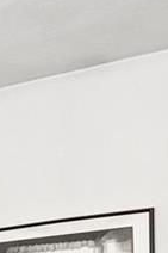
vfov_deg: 14.0
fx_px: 953
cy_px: 393
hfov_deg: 7.8
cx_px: -430
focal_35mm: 136
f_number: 9
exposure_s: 1/160
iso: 640
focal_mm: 9
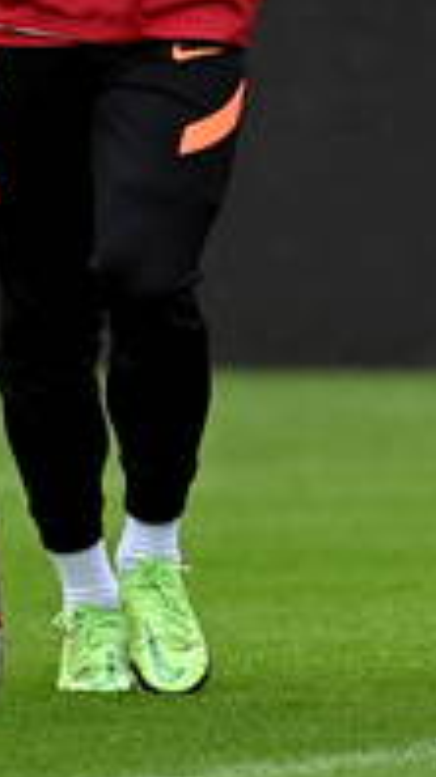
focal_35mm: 2035
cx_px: 1398
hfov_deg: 0.6
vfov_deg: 1.1
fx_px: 41932
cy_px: -226
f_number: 4
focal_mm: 300
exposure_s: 1/1250
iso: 1000
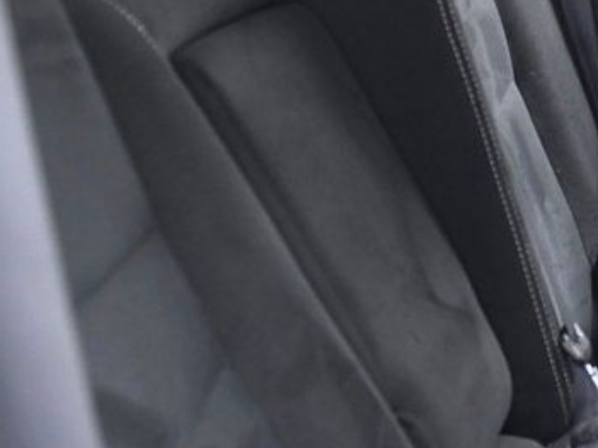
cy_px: -25
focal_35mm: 101
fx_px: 1744
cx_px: 854
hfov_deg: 17.7
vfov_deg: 14.4
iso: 2500
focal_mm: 24
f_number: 3.5
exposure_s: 1/125
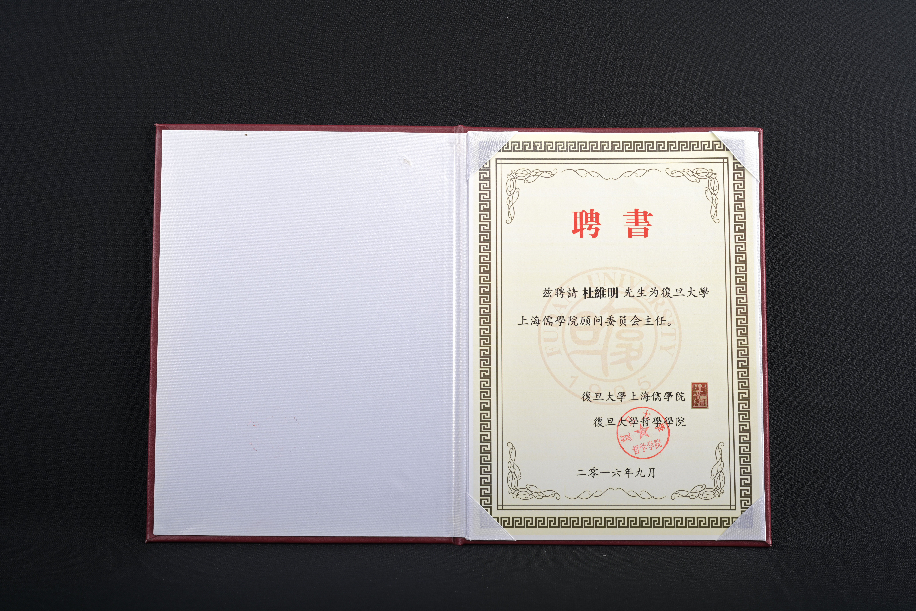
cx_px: 458
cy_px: 306
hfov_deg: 36.2
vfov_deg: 24.6
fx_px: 1399
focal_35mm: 55
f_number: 10
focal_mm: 55
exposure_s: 1/200
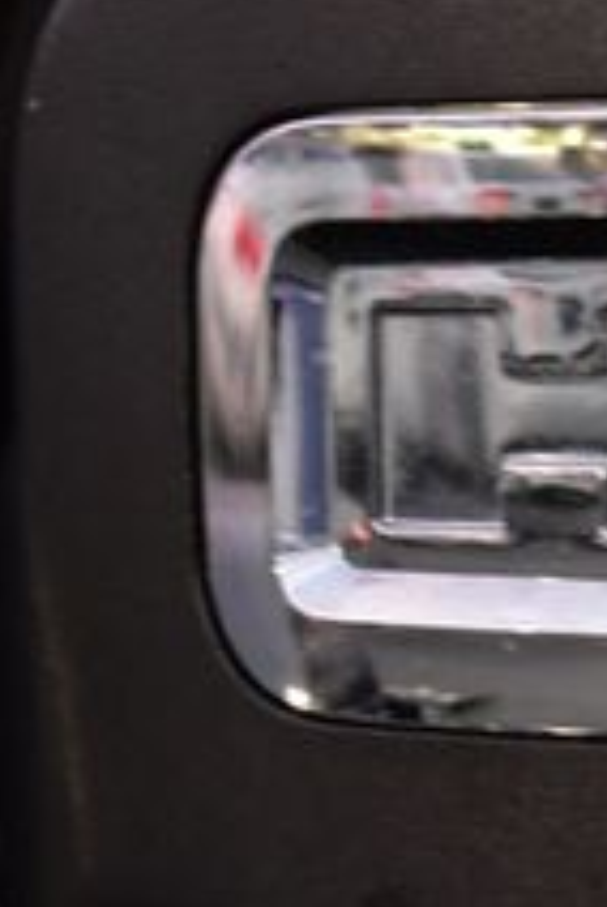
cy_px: 466
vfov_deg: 8.3
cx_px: 782
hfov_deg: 5.5
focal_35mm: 249
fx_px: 6264
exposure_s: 1/10
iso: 1600
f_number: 5.6
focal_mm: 55
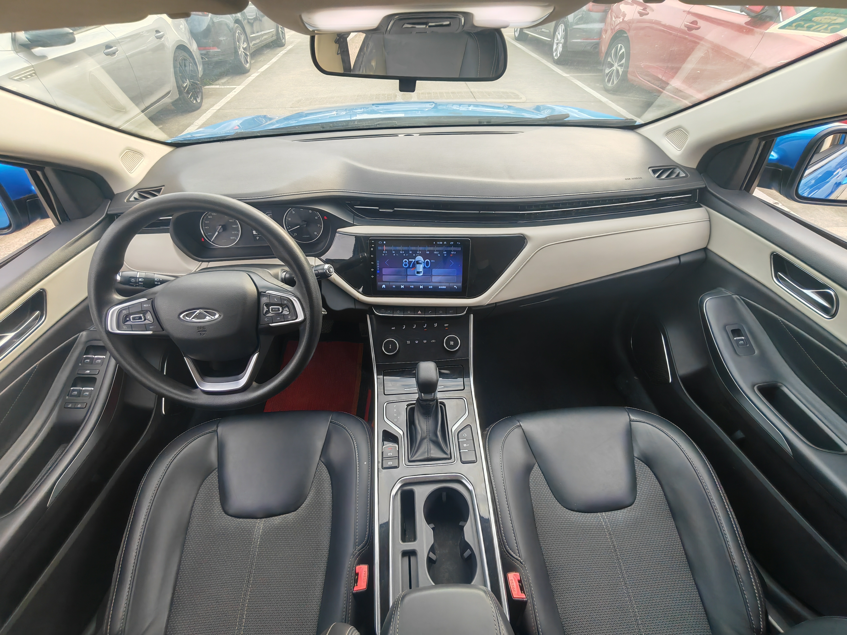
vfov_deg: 78.1
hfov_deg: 94.5
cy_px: 318
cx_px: 424
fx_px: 391
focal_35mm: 16
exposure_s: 1/180
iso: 50
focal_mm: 1.96
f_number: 2.2
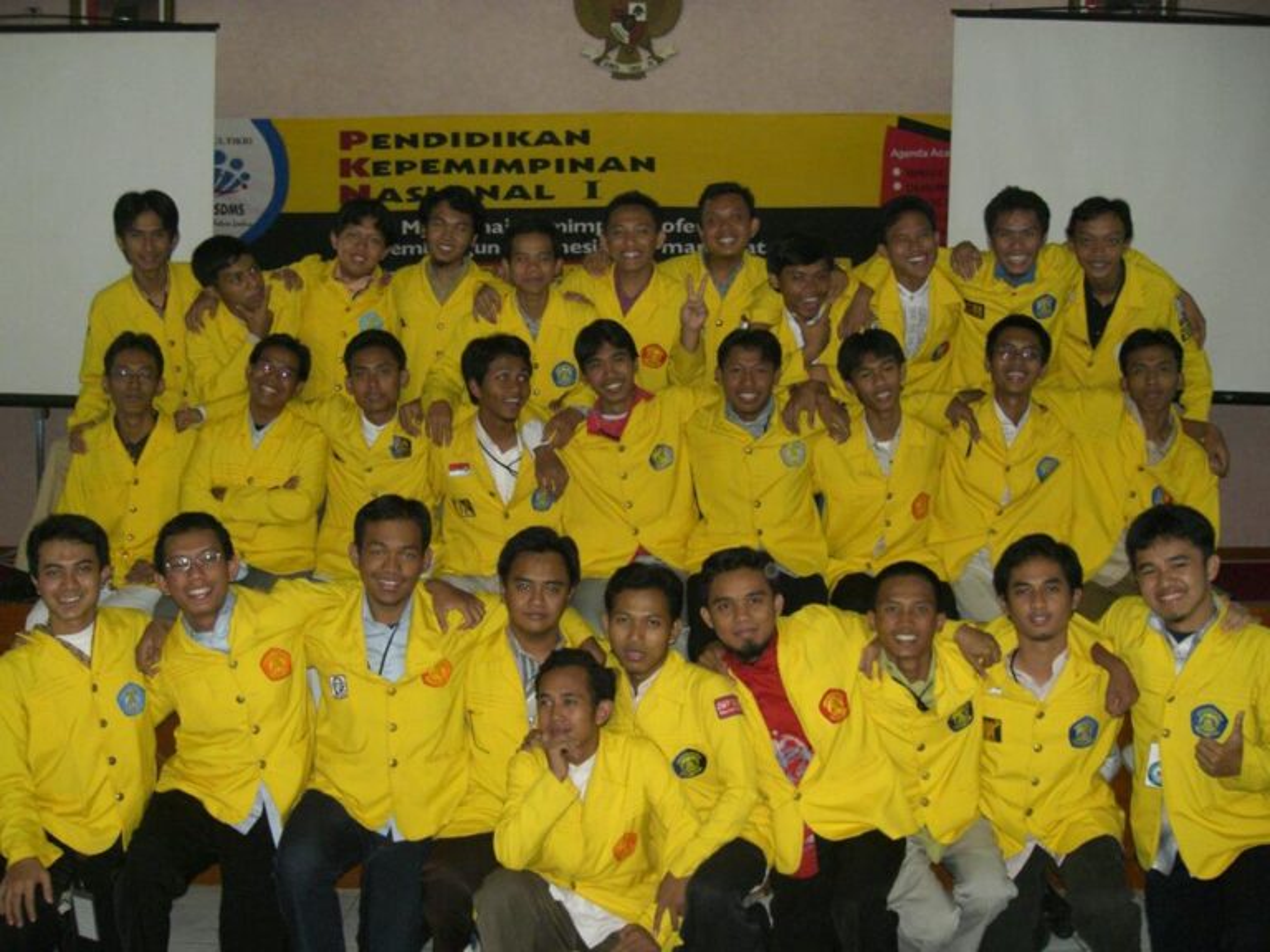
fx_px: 1394
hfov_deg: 49.0
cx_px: 635
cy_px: 476
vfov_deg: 37.7
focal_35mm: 38
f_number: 3.1
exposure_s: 1/60
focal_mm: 6.3
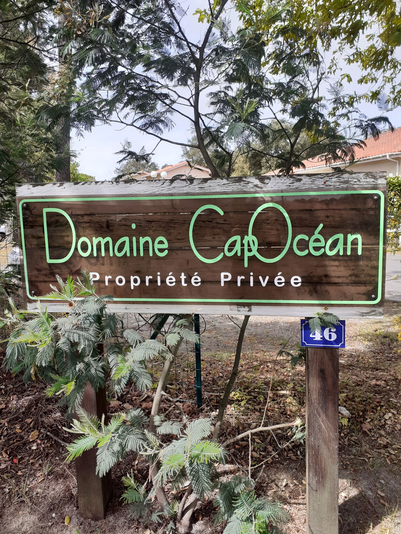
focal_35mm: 27
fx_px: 417
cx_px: 200
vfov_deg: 65.3
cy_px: 267
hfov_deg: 51.4
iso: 40
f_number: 1.9
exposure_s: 1/667
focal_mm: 3.6
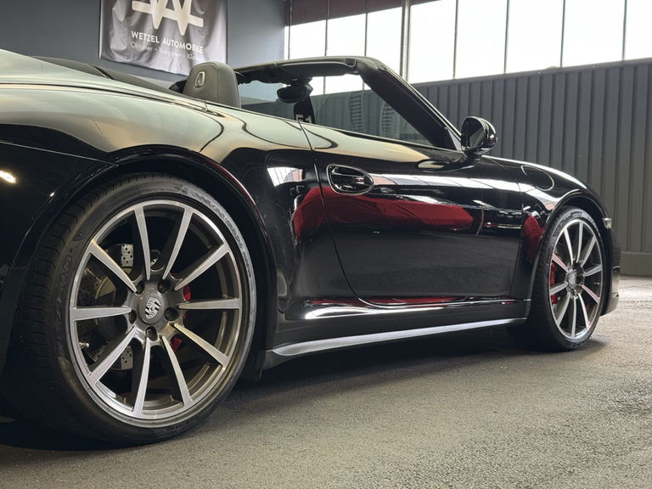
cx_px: 326
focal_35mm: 48
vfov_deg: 30.3
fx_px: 904
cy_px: 244
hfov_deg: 39.7
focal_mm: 6.76
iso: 200
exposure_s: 1/50
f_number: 1.78
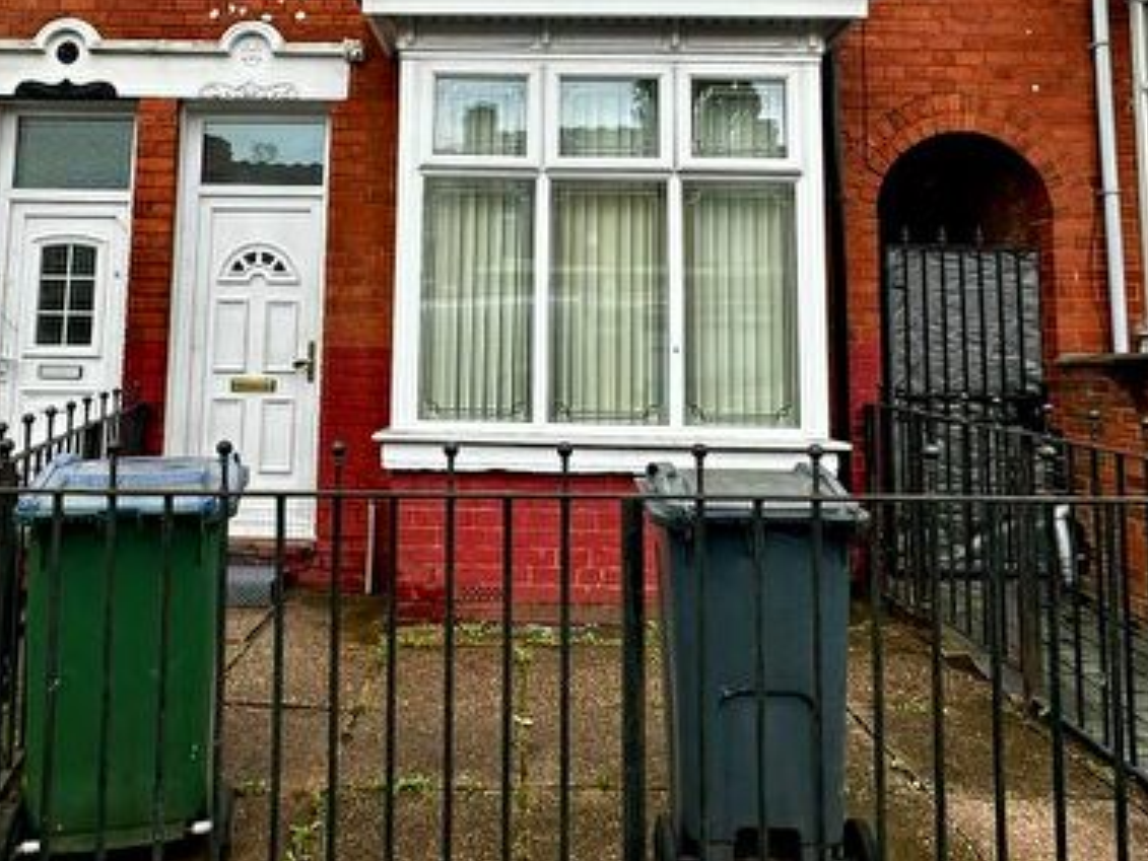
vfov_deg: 51.9
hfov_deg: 67.0
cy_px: 275
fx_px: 863
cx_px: 499
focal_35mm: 26
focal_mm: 2.22
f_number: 2.2
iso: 40
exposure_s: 1/518
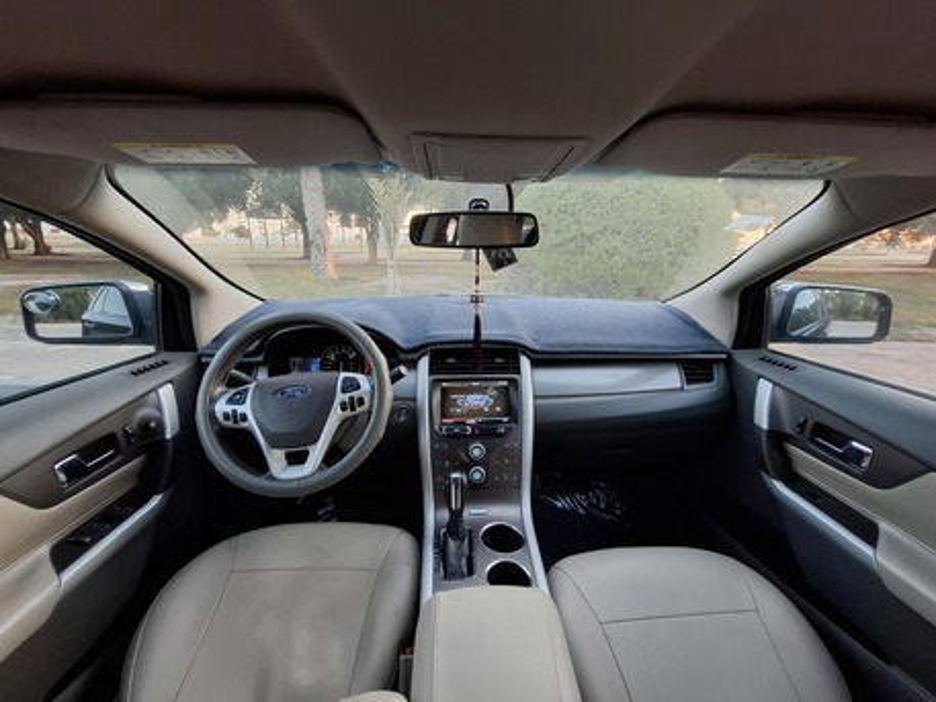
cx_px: 468
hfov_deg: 106.2
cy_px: 351
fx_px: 352
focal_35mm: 13
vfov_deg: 89.9
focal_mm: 1.74
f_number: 2.2
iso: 160
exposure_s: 1/33
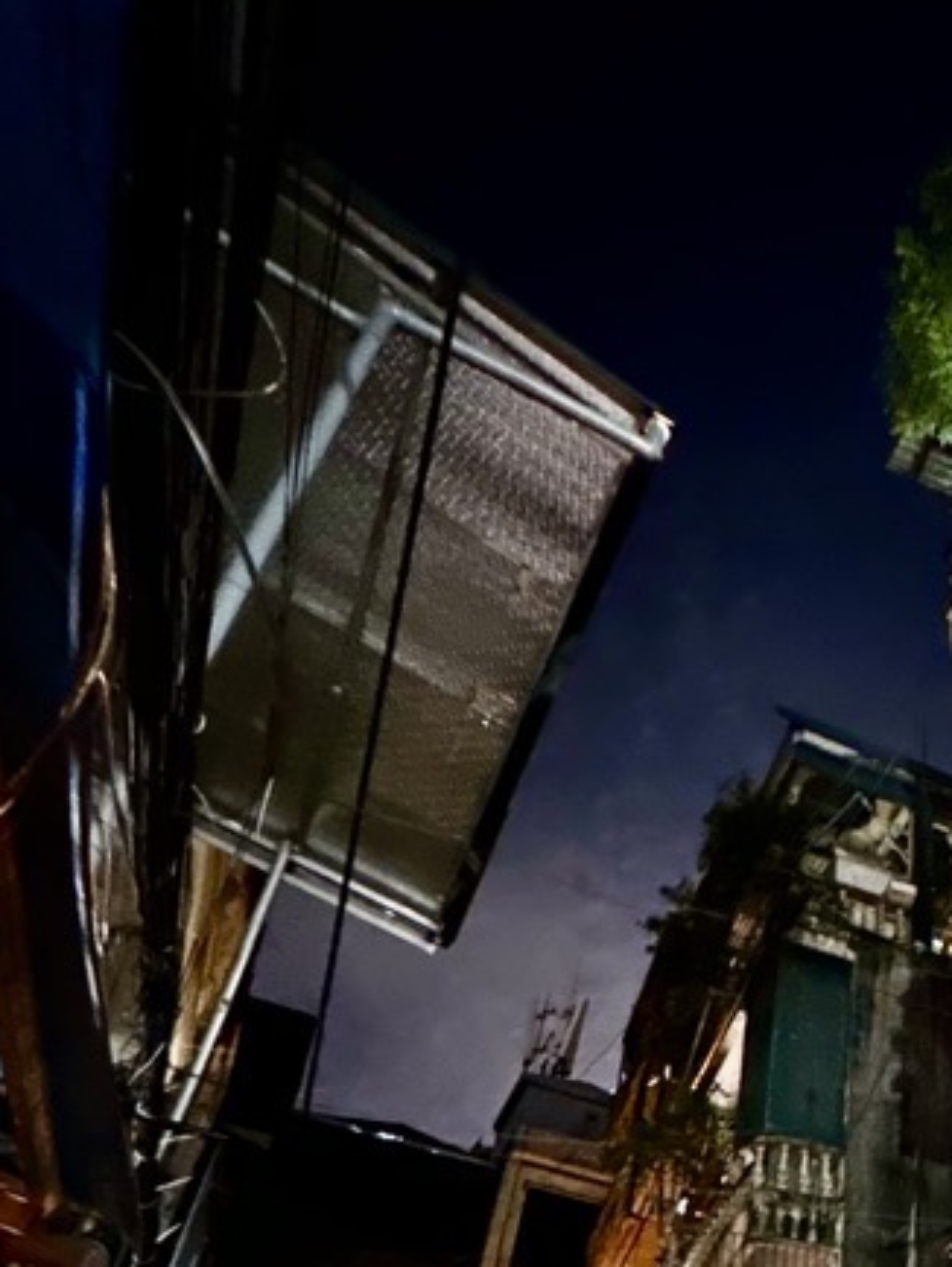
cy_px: 1179
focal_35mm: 33
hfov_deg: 36.4
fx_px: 1209
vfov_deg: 48.4
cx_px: 1045
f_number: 2.2
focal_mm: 2.22
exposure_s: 1/10
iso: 800
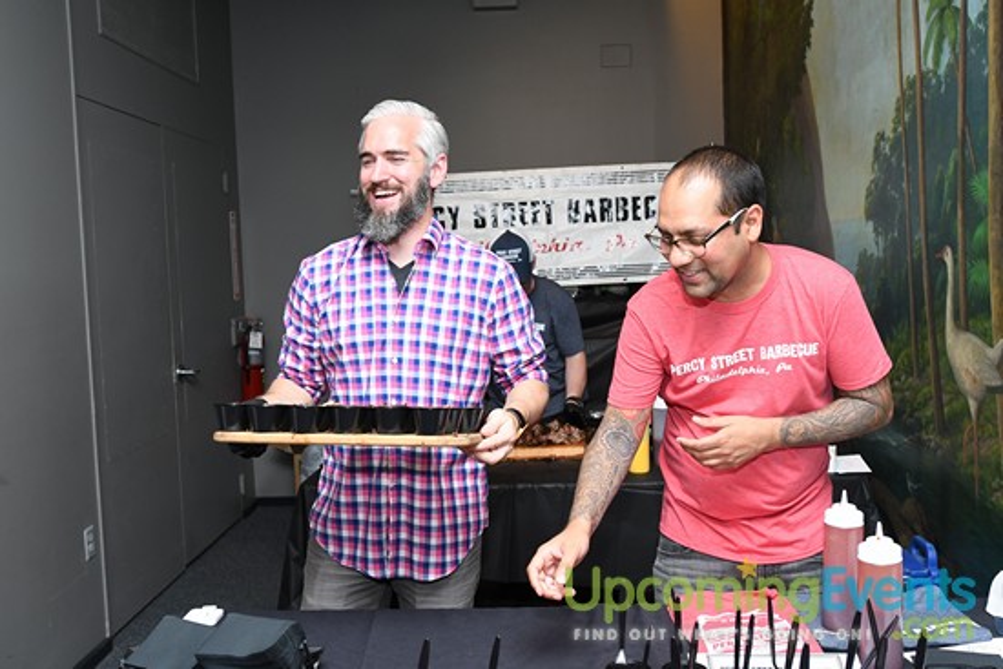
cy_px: 334
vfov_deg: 36.9
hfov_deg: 53.1
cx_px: 502
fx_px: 1003
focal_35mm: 36
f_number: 4
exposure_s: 1/125
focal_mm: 24
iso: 800
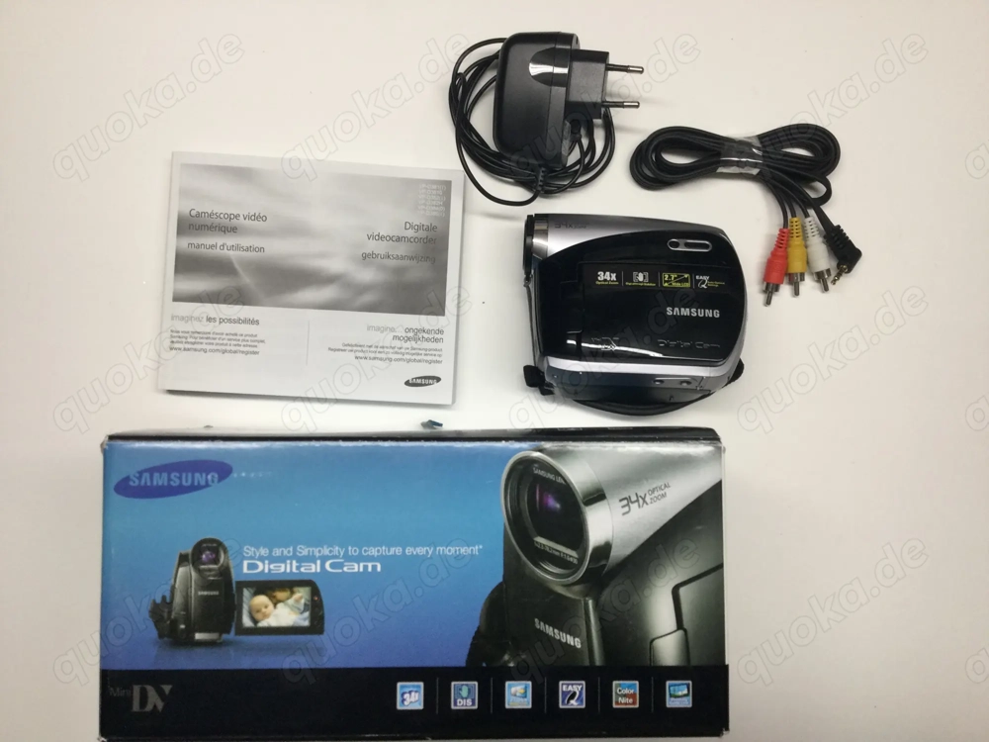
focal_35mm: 31
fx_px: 886
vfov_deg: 45.4
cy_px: 371
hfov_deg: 58.4
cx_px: 494
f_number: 2.4
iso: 32
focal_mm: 3.3
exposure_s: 1/33
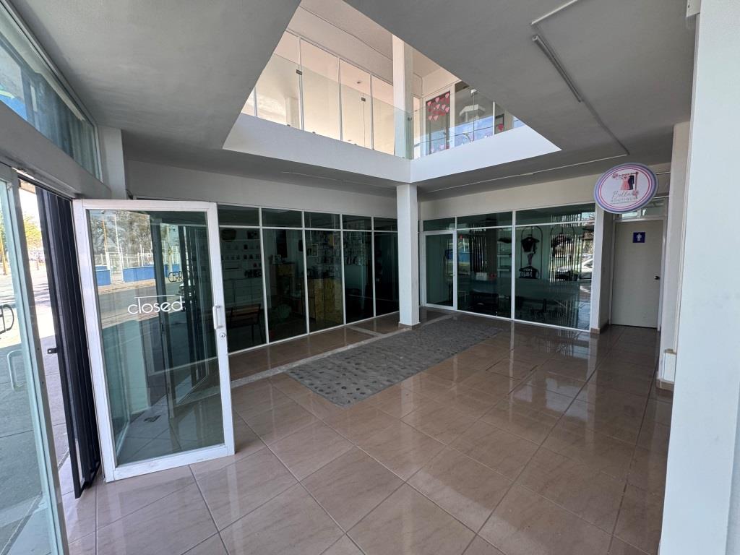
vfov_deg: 85.7
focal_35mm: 14
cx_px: 370
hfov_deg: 102.1
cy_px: 278
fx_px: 299
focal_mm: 2.22
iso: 125
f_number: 2.2
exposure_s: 1/99
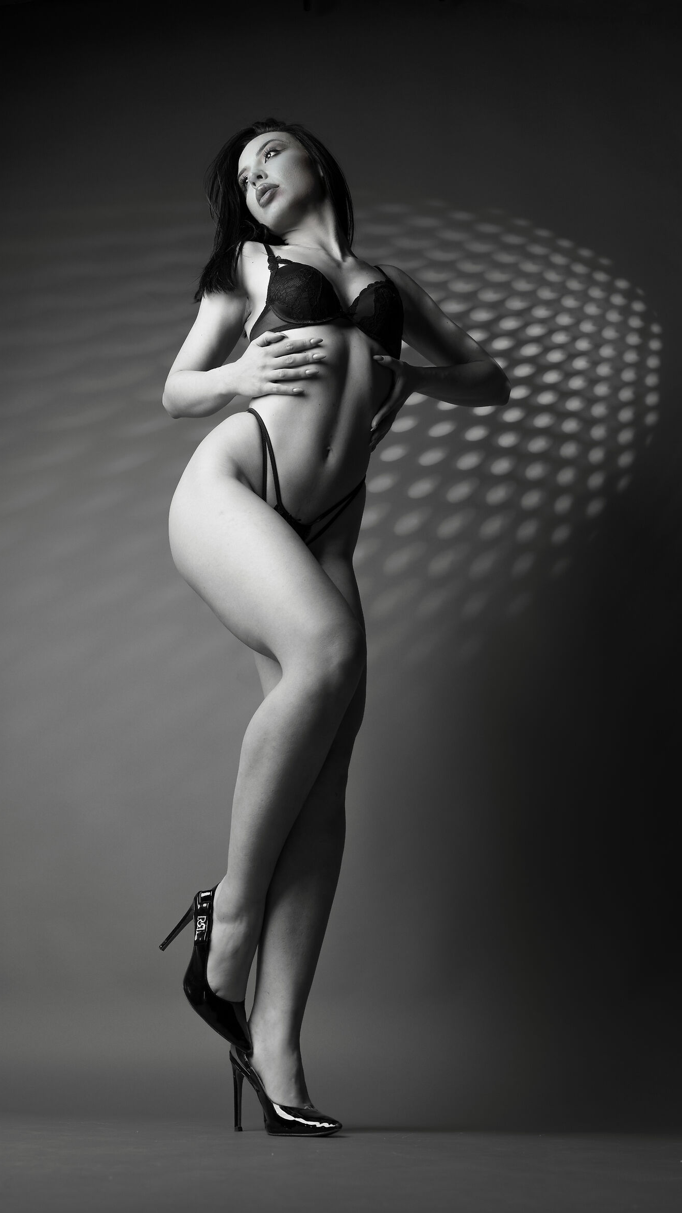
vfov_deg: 50.5
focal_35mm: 40
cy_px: 610
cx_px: 288
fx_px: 1286
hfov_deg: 29.7
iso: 125
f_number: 8
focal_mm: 45
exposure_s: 1/100
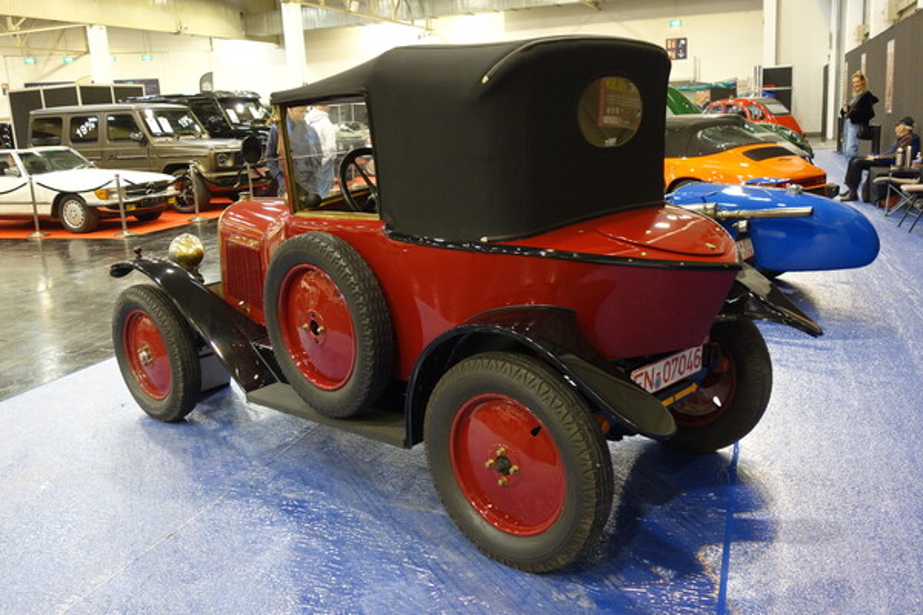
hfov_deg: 57.2
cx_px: 462
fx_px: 846
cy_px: 308
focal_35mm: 33
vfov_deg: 40.0
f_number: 2.5
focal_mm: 12.18
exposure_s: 1/40
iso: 400
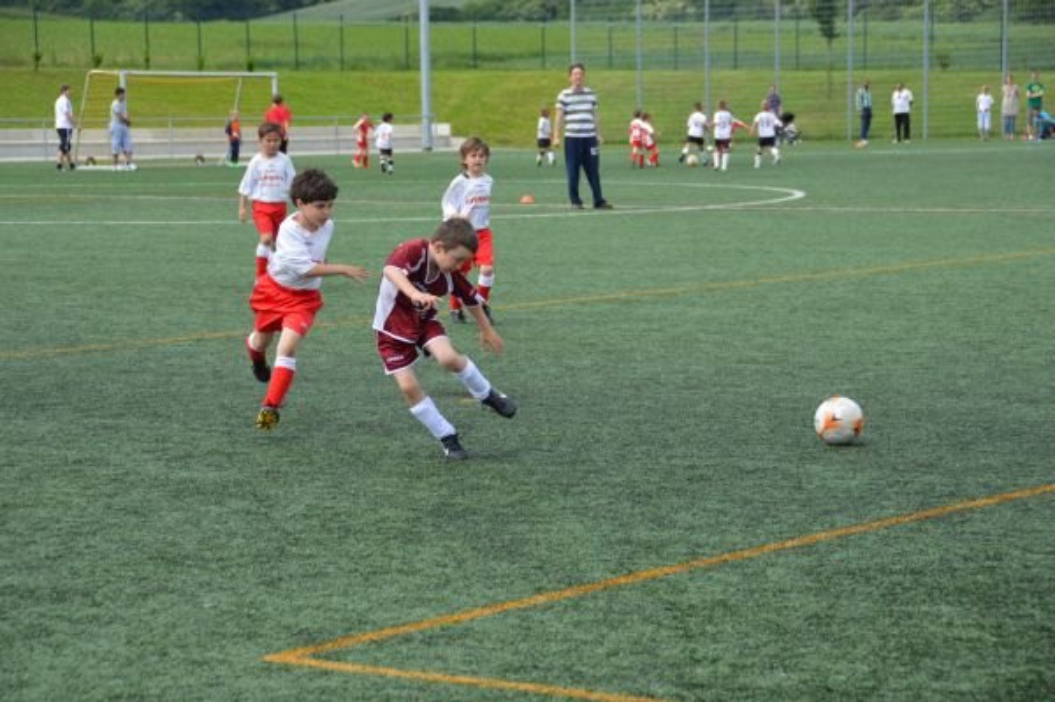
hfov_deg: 18.2
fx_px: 3294
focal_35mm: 112
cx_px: 528
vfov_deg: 12.2
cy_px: 351
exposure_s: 1/1250
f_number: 5.3
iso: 400
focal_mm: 75
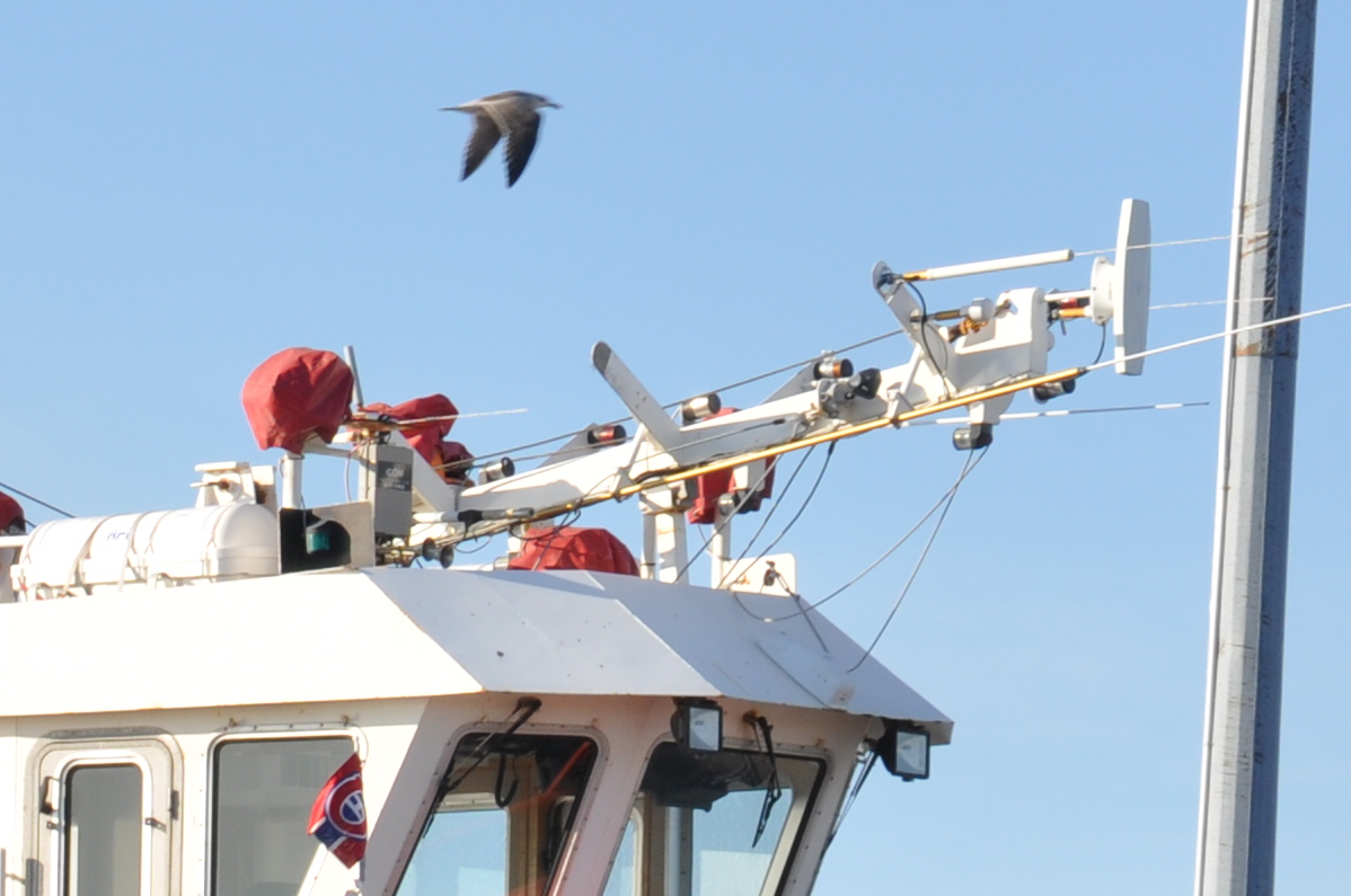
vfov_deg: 4.1
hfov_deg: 6.1
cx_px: -794
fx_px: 12478
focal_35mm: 333
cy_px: 1404
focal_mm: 62
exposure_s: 1/200
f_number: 11
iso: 200
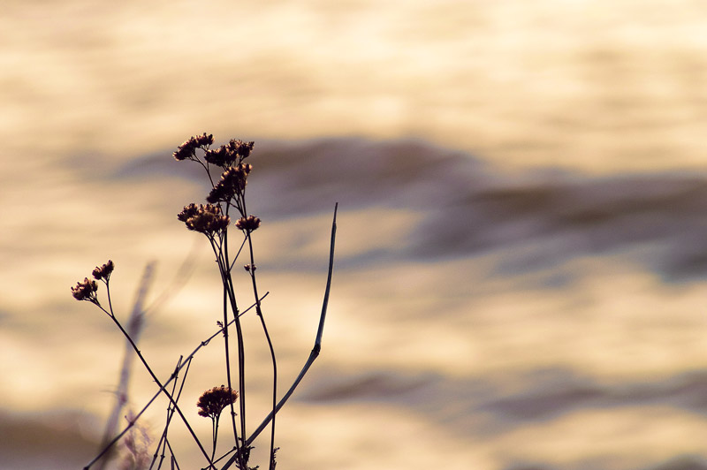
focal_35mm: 315
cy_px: 235
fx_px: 6181
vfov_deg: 4.4
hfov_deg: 6.5
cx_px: 354
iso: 250
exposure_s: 1/500
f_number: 8
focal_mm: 210
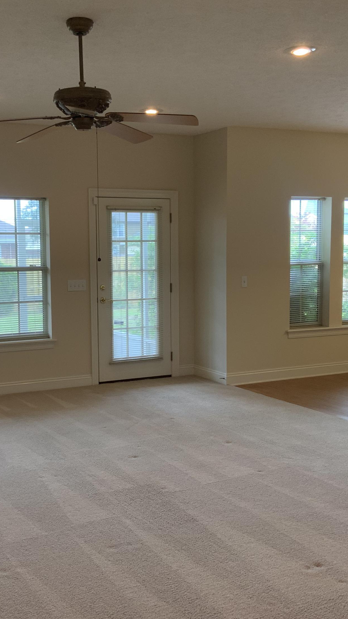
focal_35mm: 43
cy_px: 315
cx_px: 141
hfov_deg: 27.7
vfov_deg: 47.4
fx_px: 705
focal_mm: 3
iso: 40
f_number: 1.8
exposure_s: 1/60
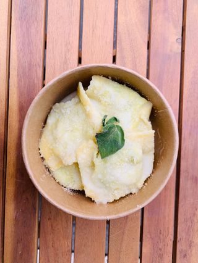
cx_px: 99
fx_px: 198
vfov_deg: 67.3
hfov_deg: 53.1
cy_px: 132
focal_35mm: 26
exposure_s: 1/301
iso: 25
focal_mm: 4.25
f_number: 1.8
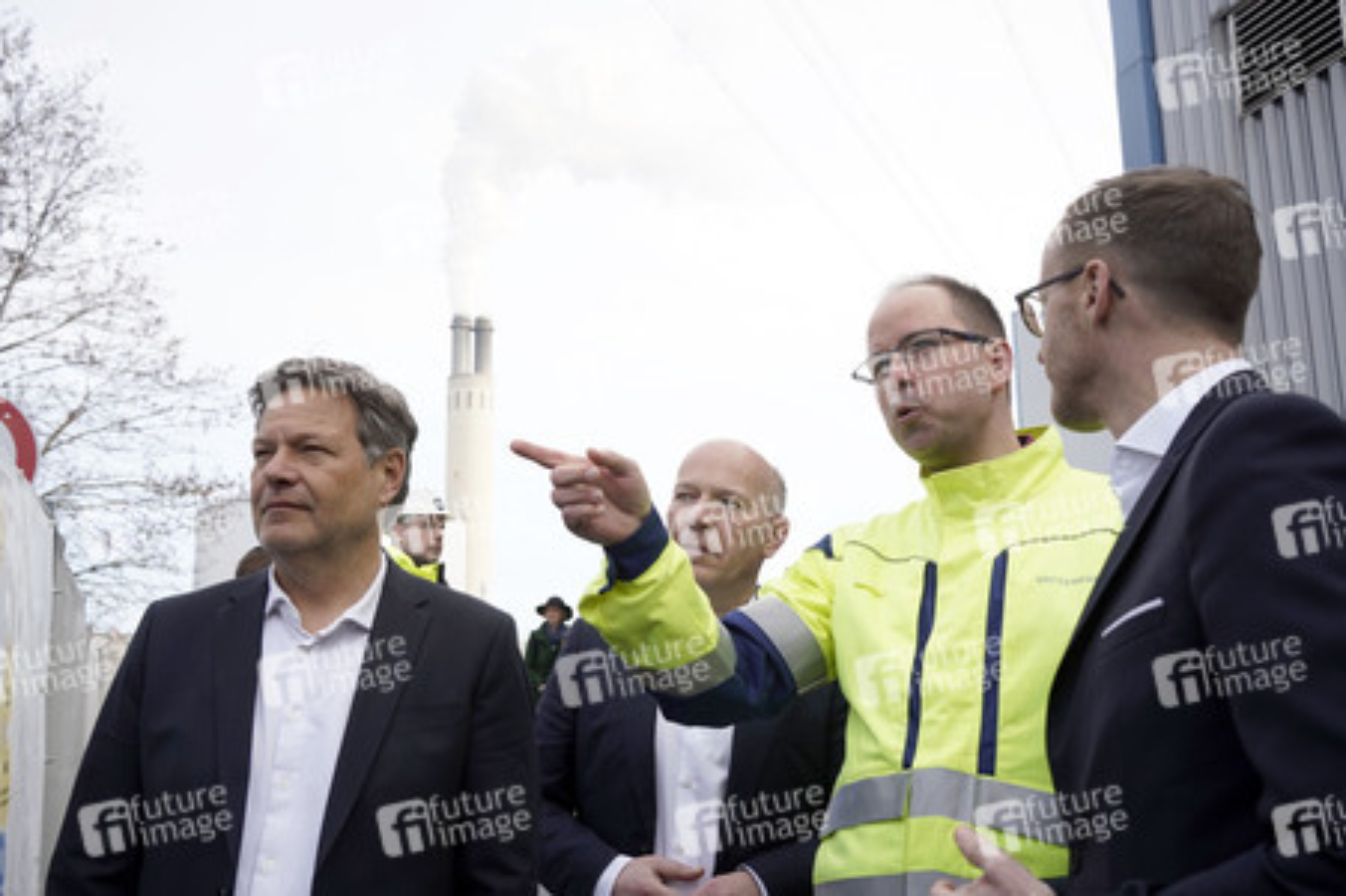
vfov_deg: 37.8
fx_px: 1308
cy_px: 448
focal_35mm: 35
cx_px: 673
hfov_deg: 54.5
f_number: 6.3
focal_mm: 35
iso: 320
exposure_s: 1/320
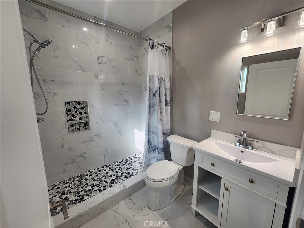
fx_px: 114
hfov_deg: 106.2
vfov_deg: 89.9
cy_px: 114
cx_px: 152
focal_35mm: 13
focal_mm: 2.2
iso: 50
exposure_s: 1/60
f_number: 2.2
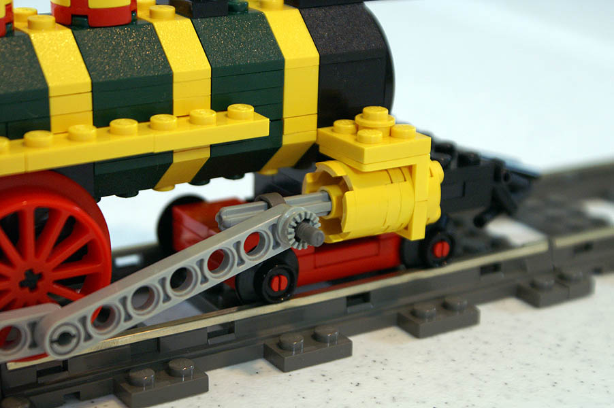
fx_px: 1534
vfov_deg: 15.2
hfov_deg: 22.6
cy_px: 204
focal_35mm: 90
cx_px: 307
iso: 800
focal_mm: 60
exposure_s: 1/25
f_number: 5.6
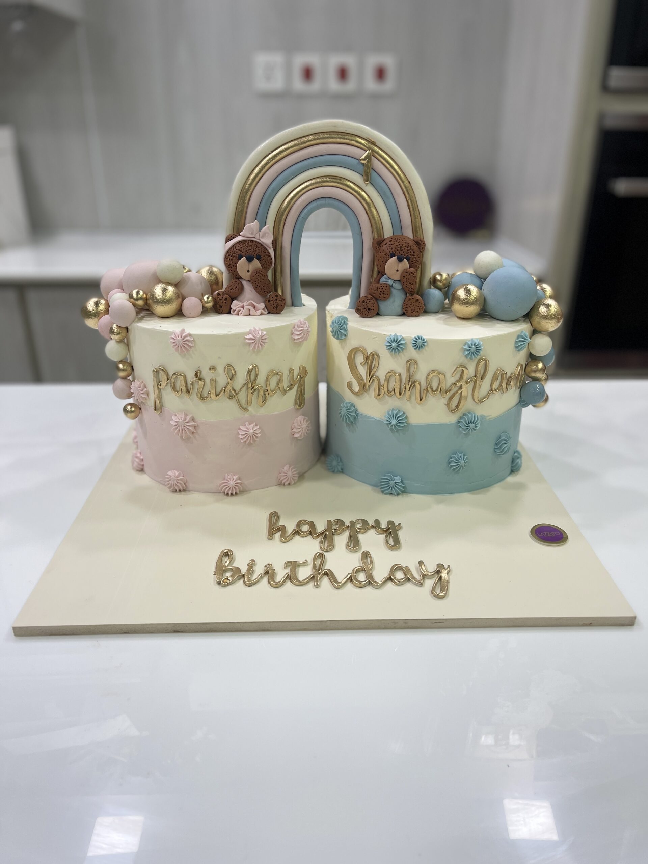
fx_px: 649
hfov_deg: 53.1
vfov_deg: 67.3
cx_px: 324
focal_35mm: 26
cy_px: 432
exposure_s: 1/121
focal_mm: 5.1
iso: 64
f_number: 1.6
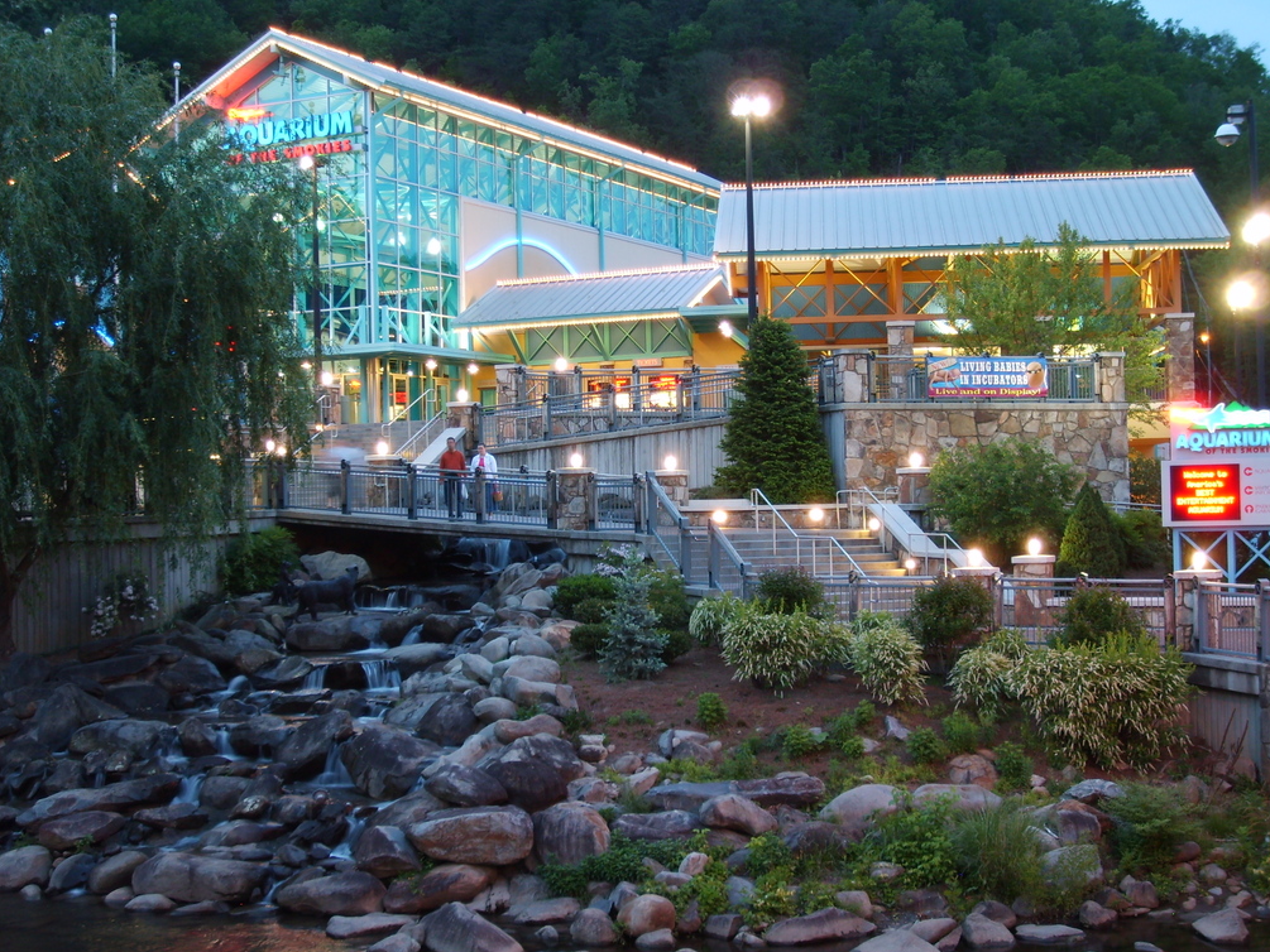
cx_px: 637
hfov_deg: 36.2
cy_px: 475
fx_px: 1945
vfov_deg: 27.5
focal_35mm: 53
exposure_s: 1/2
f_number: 3.3
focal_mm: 8.7
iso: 50
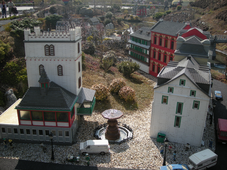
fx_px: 230
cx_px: 114
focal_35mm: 35
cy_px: 85
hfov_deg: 52.6
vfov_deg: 40.7
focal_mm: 5.7
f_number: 5.7
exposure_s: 1/203
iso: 64
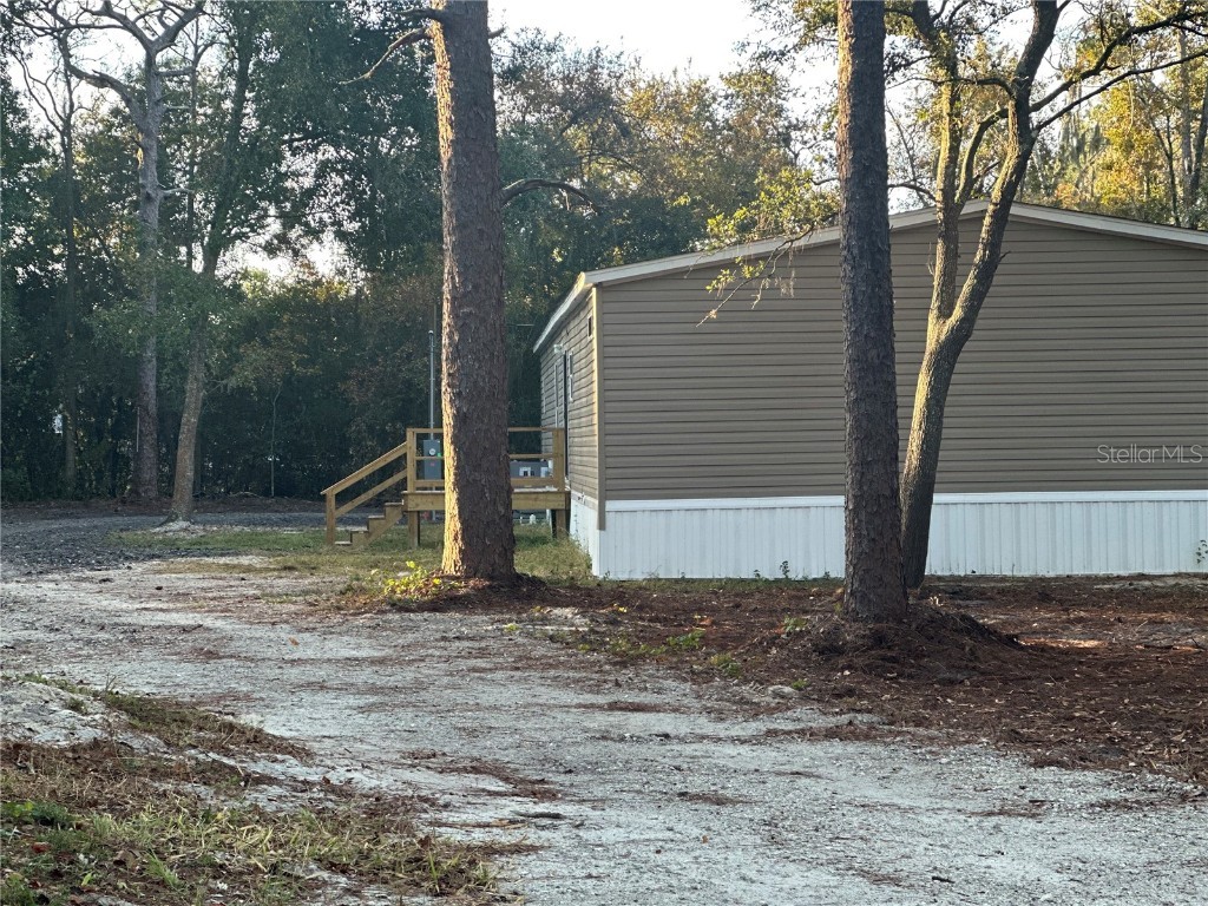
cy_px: 453
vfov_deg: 19.1
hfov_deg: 25.3
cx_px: 604
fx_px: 2687
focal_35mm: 77
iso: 125
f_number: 2.8
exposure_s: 1/121
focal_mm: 9
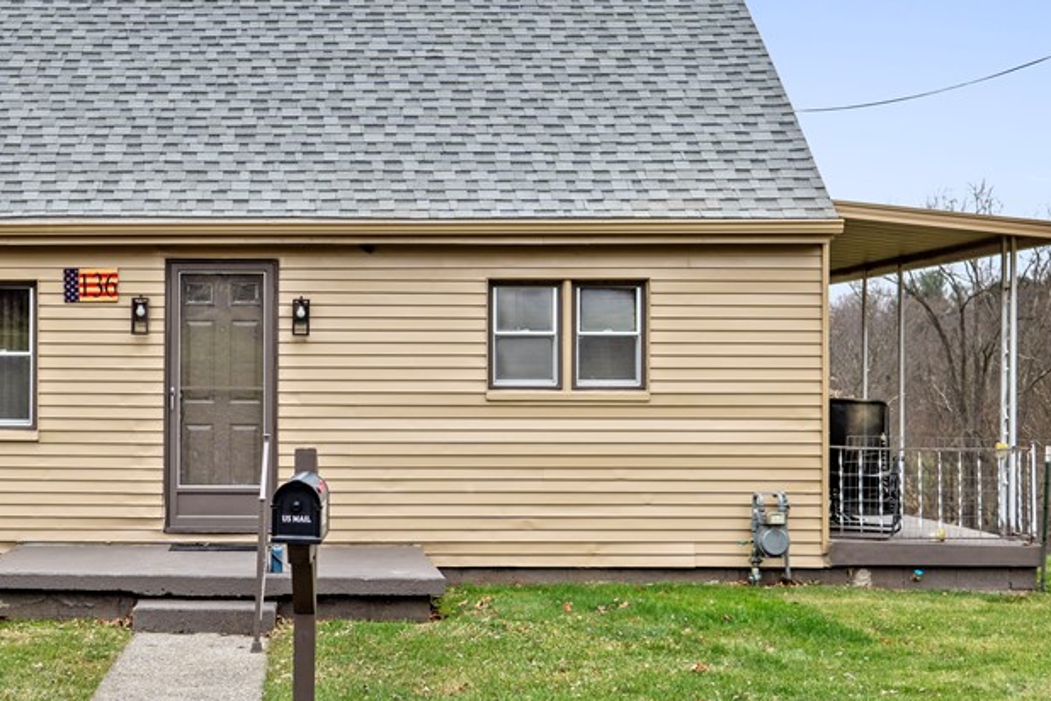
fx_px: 1693
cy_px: 349
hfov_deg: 33.9
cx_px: 286
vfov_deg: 23.4
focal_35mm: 58
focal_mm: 33
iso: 125
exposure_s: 1/50
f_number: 4.5
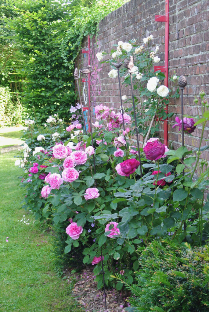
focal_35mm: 61
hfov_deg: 22.3
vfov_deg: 32.9
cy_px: 156
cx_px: 104
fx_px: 530
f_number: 5
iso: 200
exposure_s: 1/60
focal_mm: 22.7
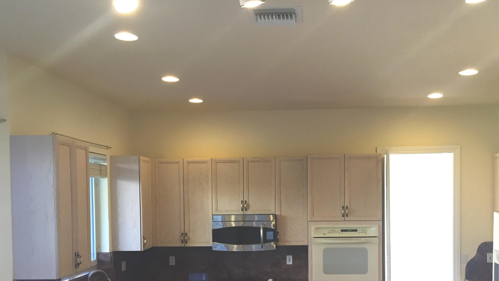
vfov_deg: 29.8
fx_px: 516
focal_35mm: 39
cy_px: 219
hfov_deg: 51.4
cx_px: 288
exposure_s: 1/30
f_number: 2.2
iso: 64
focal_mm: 4.15
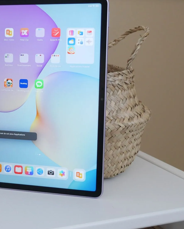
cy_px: 97
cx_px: 23
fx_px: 463
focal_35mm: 68
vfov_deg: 27.9
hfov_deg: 22.0
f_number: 2.8
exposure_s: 1/125
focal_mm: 19
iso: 1250
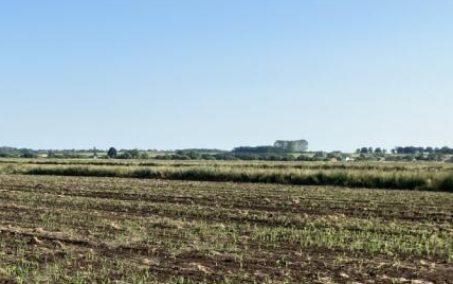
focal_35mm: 71
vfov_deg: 18.3
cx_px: 13
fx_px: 877
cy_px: 208
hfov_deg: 27.5
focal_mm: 3.99
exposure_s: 1/1517
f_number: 1.8
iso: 32
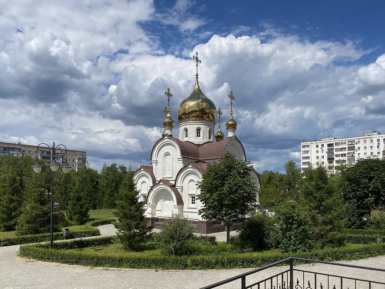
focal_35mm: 26
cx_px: 192
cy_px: 144
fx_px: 289
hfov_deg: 67.3
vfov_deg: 53.1
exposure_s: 1/6410
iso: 32
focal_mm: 4.25
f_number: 1.8
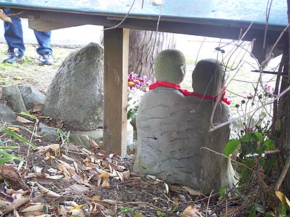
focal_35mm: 49
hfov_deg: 38.9
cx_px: 145
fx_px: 411
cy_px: 108
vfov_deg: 29.7
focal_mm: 8
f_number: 4
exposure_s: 1/13
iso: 200
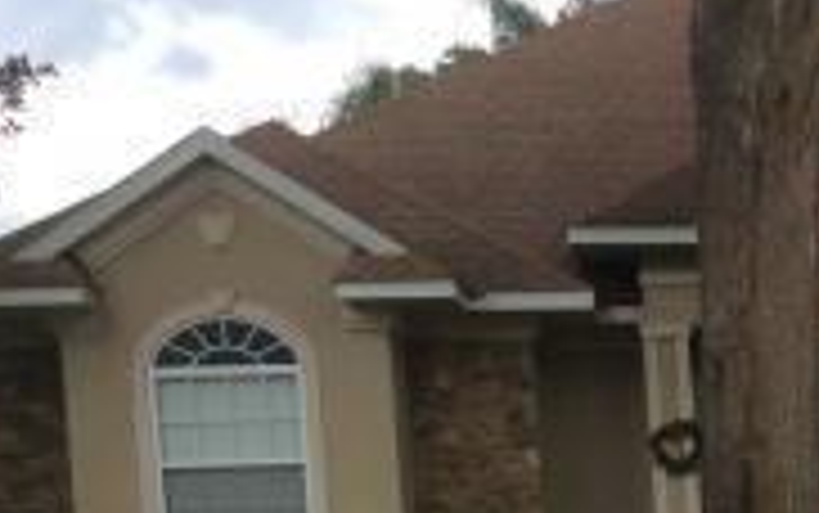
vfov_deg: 11.7
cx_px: 1251
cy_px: 720
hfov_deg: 17.3
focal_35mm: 108
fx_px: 2412
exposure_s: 1/673
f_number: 2.4
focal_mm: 3.3
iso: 32
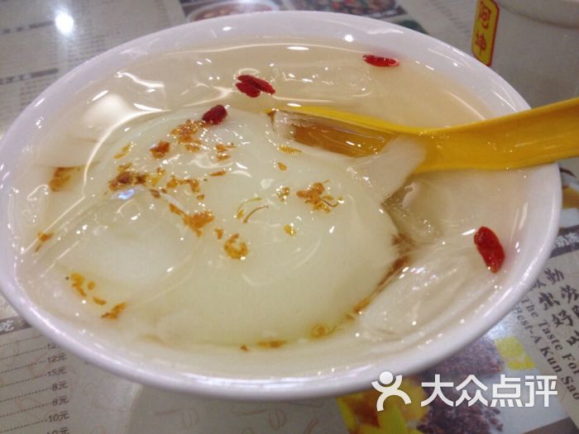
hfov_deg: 52.6
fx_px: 585
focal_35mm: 35
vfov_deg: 40.7
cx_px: 290
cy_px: 217
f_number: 2.4
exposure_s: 1/20
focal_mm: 4.28
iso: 100
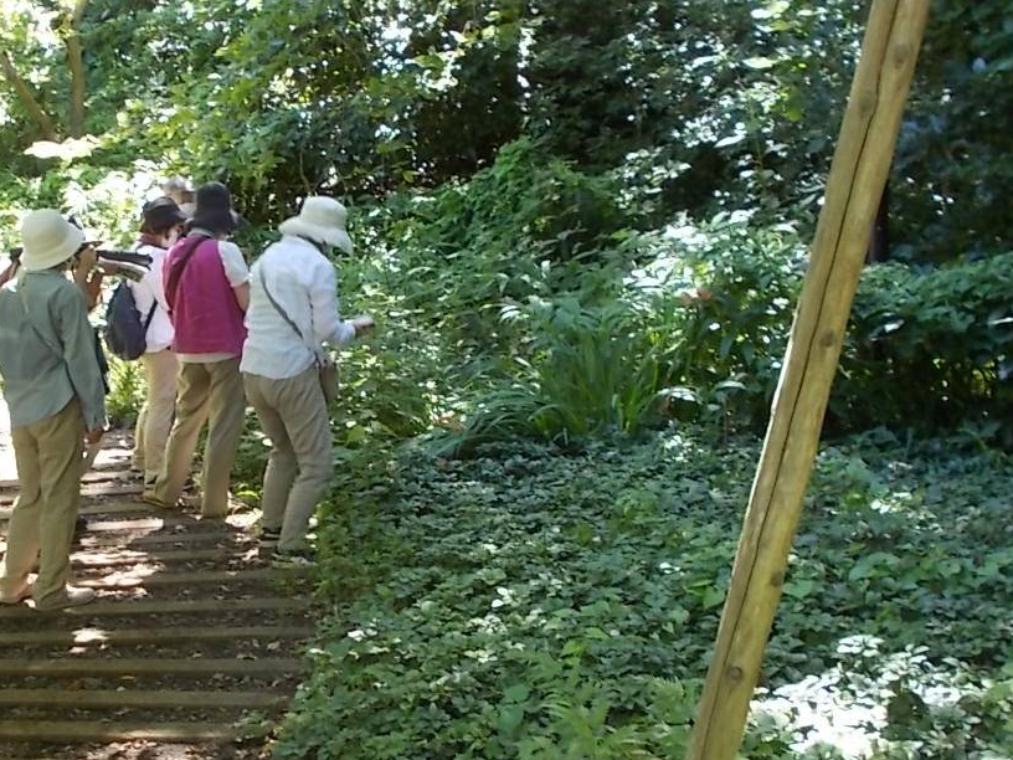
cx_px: 334
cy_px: 410
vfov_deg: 28.6
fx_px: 1492
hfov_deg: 37.1
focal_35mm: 51
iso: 80
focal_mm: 4.6
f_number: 3.2
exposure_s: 1/25
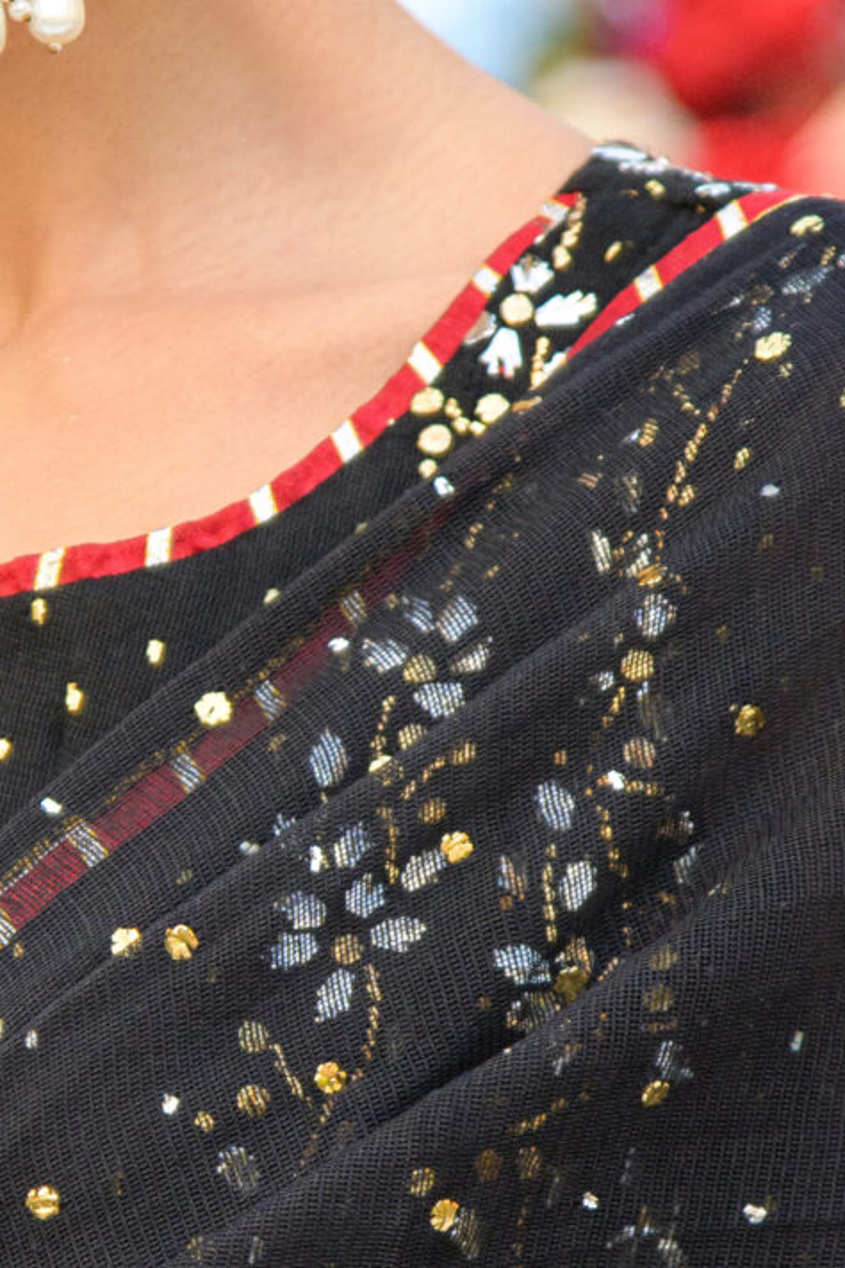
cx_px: -33
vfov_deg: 8.2
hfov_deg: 5.4
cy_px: 942
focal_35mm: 252
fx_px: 8872
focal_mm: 70
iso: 250
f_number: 2.8
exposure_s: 1/500
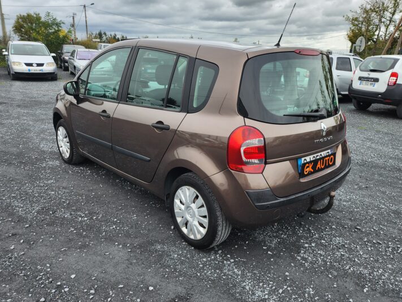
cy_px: 151
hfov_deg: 65.2
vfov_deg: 51.3
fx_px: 314
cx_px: 222
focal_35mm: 27
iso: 50
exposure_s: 1/545
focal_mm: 5
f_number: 1.8
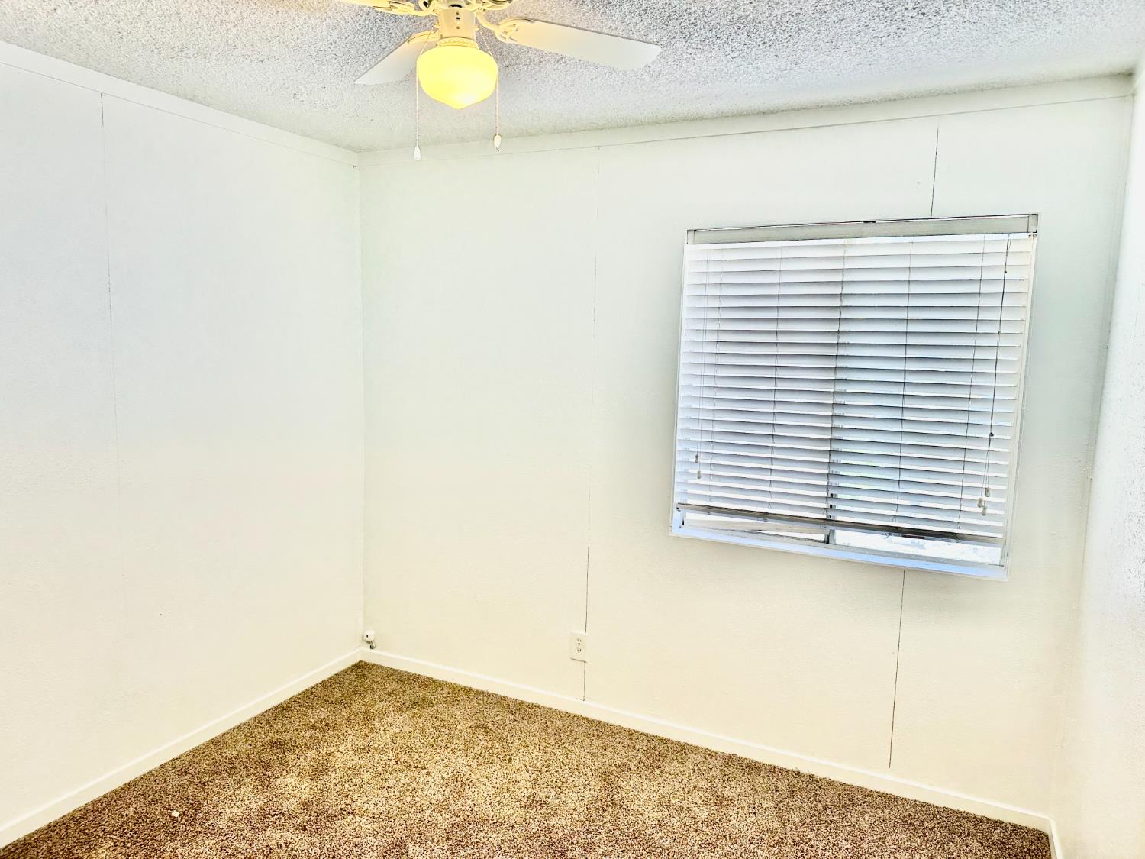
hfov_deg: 71.6
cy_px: 430
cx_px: 572
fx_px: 794
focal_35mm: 24
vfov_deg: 56.8
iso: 100
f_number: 1.78
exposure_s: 1/161
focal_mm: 6.86
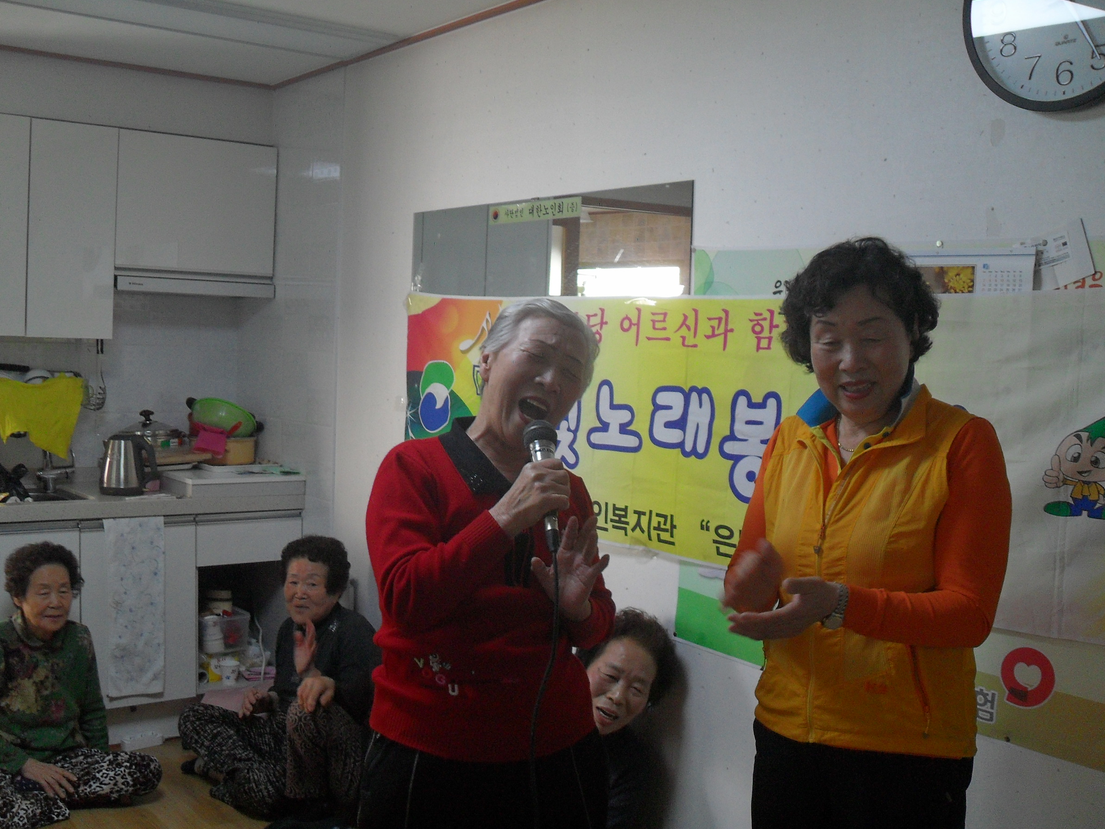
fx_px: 1213
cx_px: 541
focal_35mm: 38
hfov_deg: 49.0
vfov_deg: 37.7
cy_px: 436
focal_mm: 6.2
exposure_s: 1/45
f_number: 2.8
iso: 120
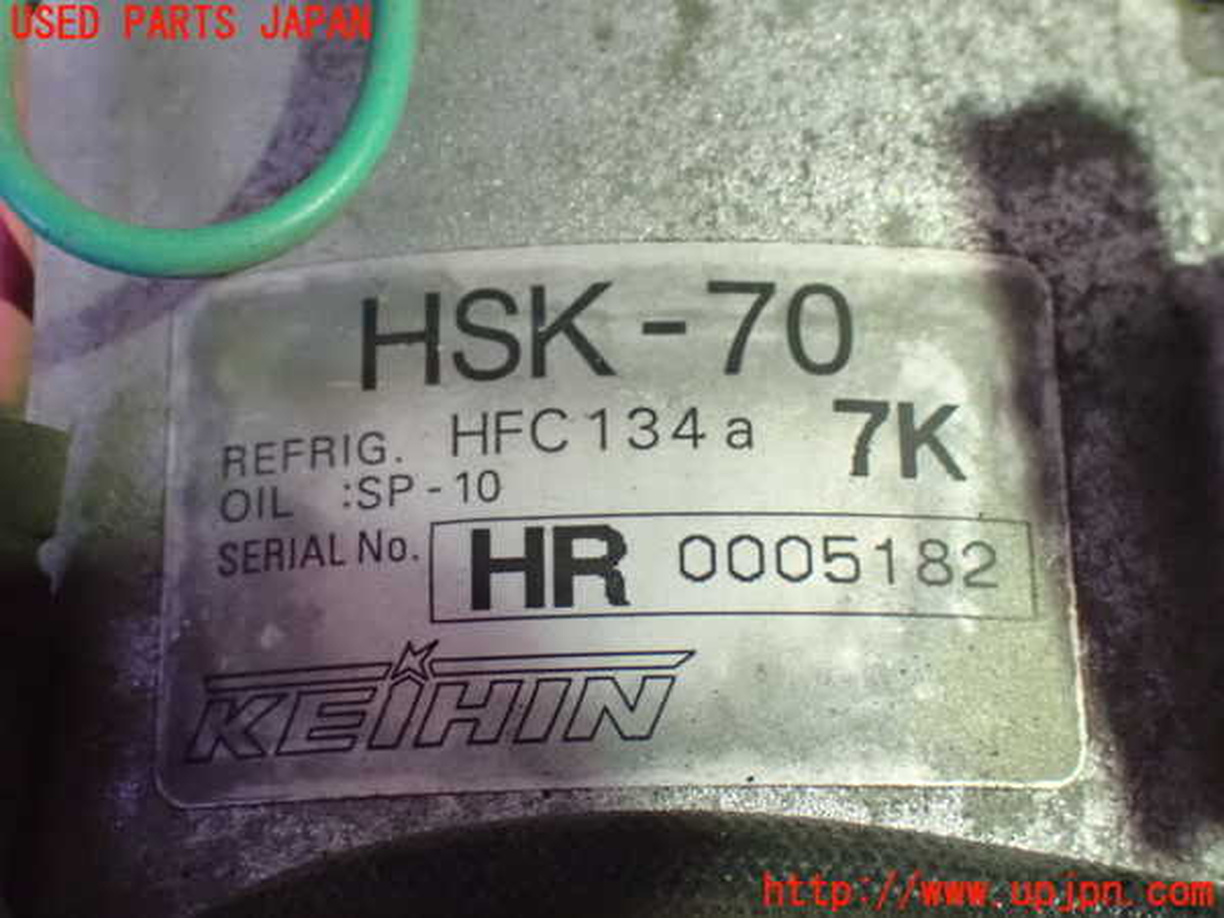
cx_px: 612
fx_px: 2192
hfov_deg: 31.2
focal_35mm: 62
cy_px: 459
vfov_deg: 23.7
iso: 1600
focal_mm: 11.09
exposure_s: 1/30
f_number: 3.6
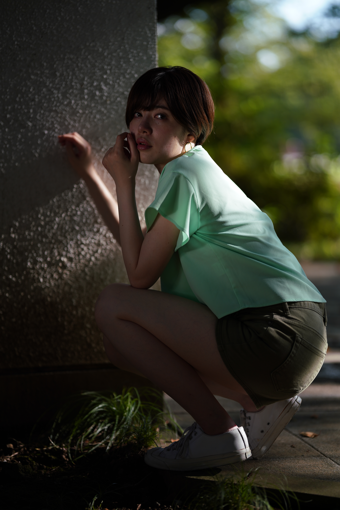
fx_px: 1204
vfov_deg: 23.9
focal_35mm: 85
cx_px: 170
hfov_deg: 16.1
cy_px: 255
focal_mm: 85
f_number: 1.4
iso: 100
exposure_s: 1/1250
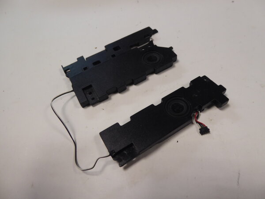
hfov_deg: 69.4
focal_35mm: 25
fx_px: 191
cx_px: 132
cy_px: 100
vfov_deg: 54.9
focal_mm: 4.3
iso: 200
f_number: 3.3
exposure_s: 1/60
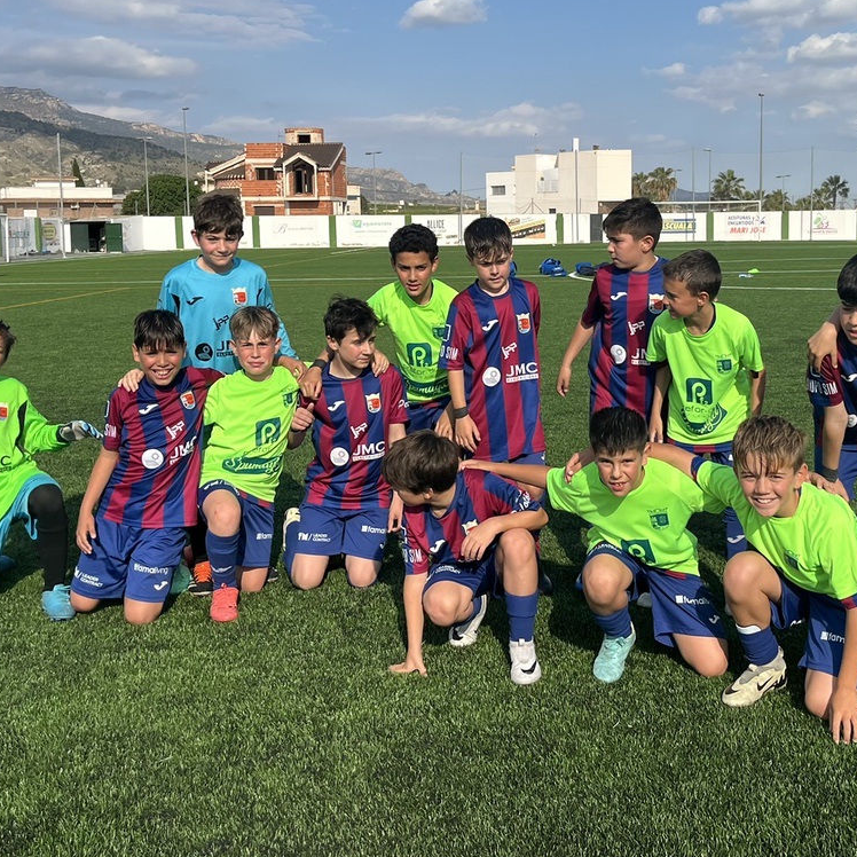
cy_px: 323
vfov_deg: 38.9
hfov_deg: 38.9
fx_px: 1204
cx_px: 549
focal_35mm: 43
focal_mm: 5.1
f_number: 1.6
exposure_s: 1/4016
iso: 50
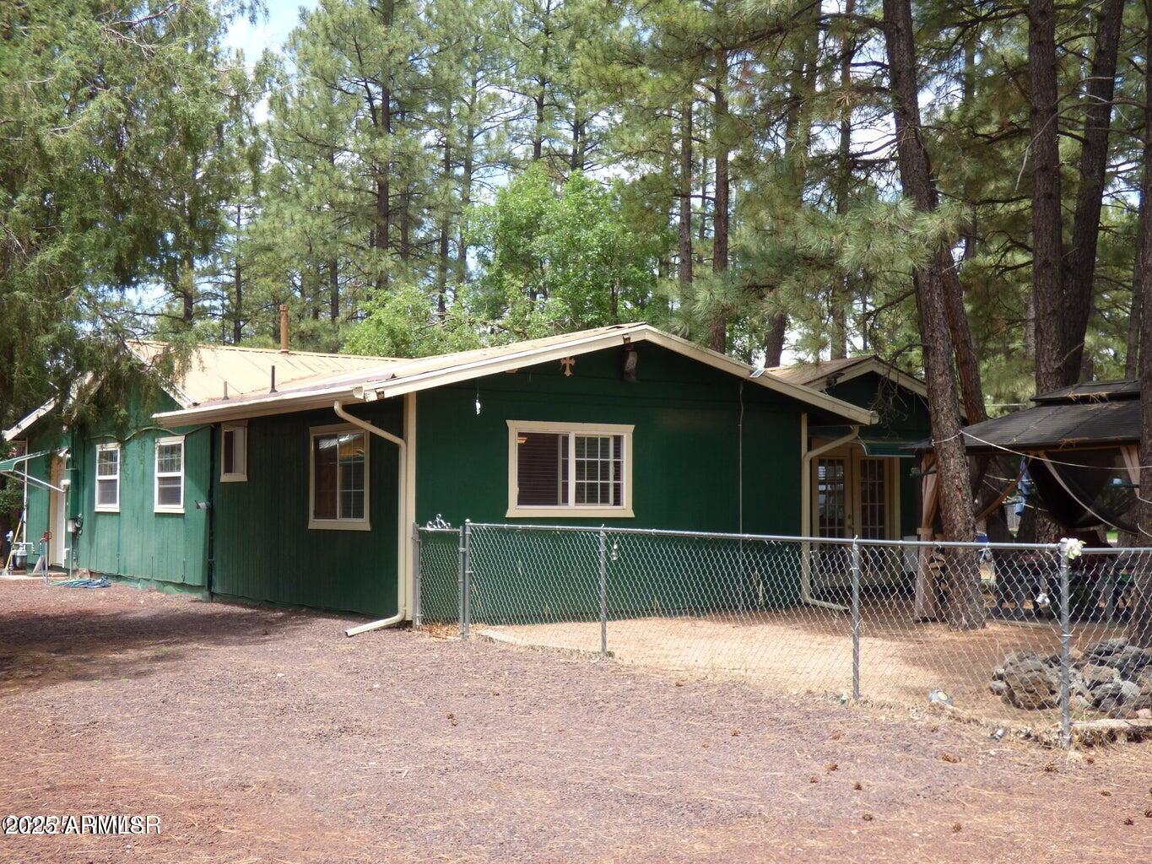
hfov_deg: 41.2
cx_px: 576
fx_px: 1531
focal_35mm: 46
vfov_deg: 31.5
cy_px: 432
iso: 100
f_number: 3.8
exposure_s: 1/200
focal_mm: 8.24
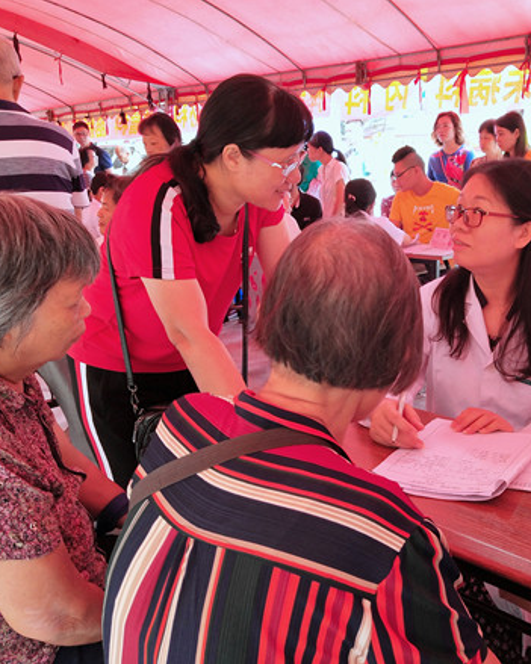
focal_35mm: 40
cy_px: 327
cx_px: 346
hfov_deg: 37.0
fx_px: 786
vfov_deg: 45.8
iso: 217
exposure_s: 1/50
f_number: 1.8
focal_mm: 3.95
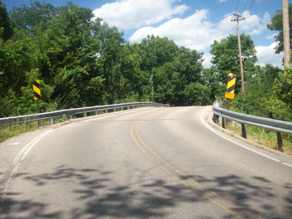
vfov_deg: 37.7
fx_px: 321
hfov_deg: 49.0
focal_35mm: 38
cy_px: 110
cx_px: 147
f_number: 5.6
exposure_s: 1/737
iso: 200
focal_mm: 6.2
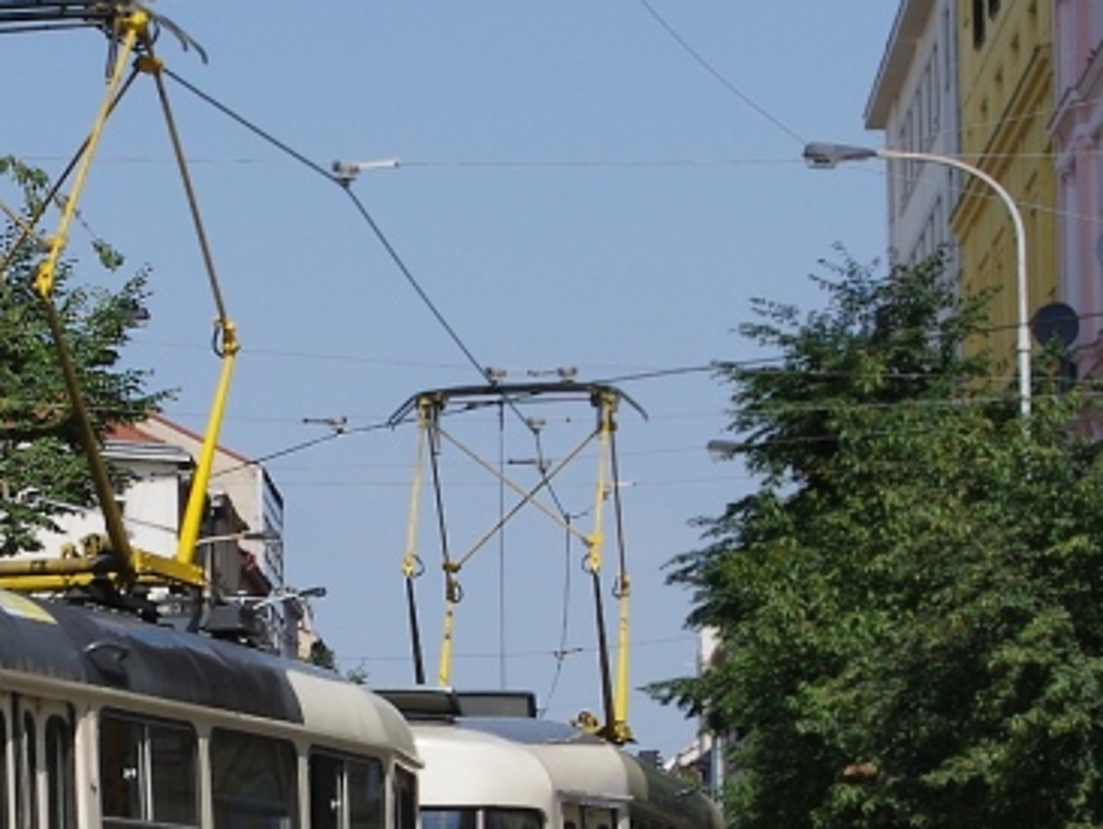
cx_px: -283
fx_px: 4623
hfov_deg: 13.2
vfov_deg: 10.2
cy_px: 642
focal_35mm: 145
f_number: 8
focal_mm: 30.63
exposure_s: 1/400
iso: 200
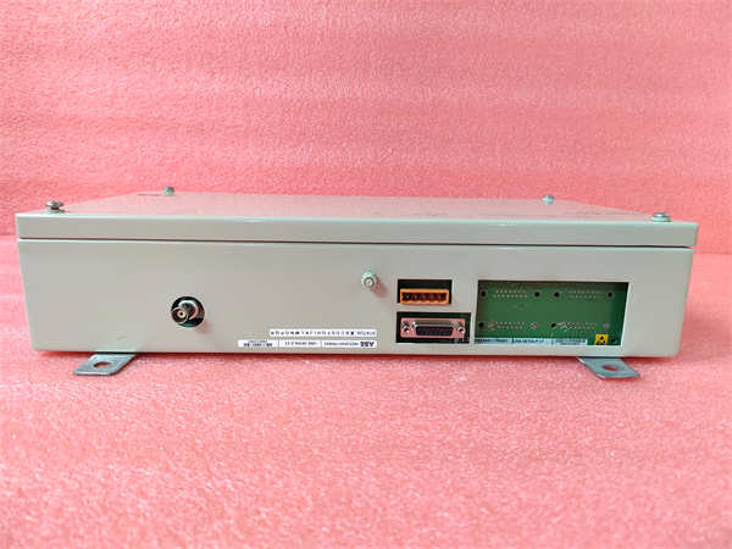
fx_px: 486
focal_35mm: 23
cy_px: 274
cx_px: 366
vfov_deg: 58.9
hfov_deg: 73.9
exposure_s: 1/50
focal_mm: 5.52
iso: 2803
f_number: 1.9
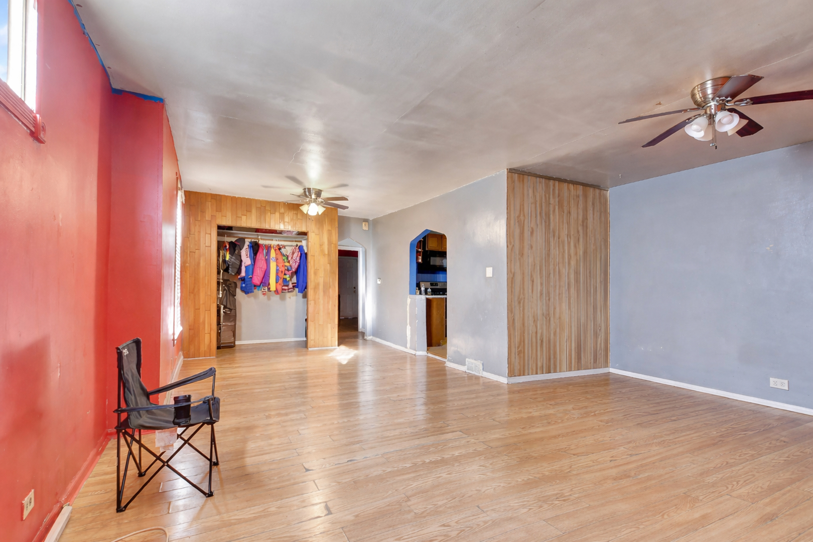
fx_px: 339
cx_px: 406
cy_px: 271
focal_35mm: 15
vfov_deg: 77.3
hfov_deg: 100.4
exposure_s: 1/10
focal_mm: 10
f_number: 3.5
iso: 200
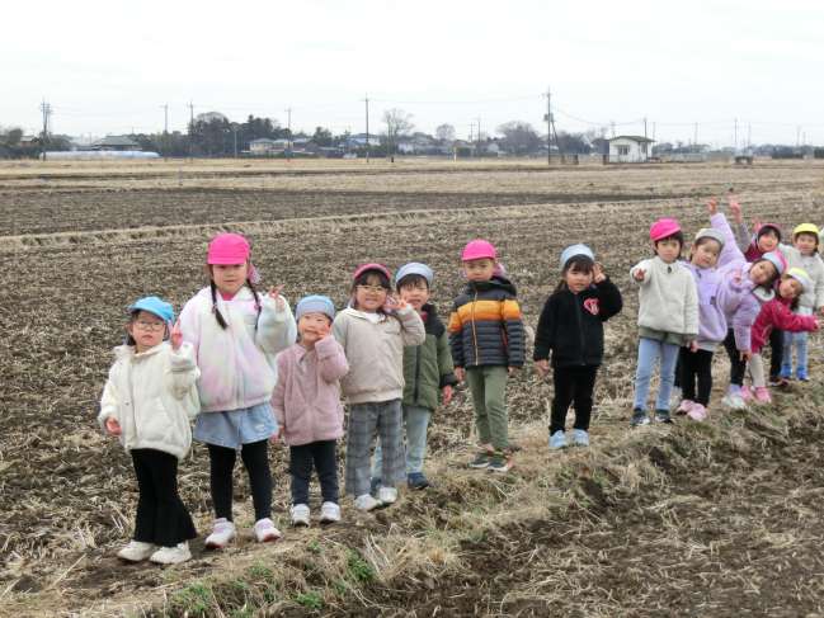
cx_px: 412
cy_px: 309
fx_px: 1667
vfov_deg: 21.0
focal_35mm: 70
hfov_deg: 27.8
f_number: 5.2
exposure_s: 1/125
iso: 100
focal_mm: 12.4
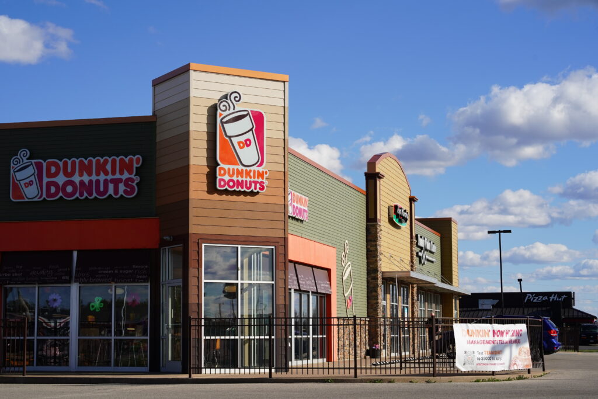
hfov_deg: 28.8
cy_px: 200
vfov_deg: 19.5
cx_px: 299
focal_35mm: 70
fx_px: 1163
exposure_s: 1/640
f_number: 9
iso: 250
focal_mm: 70
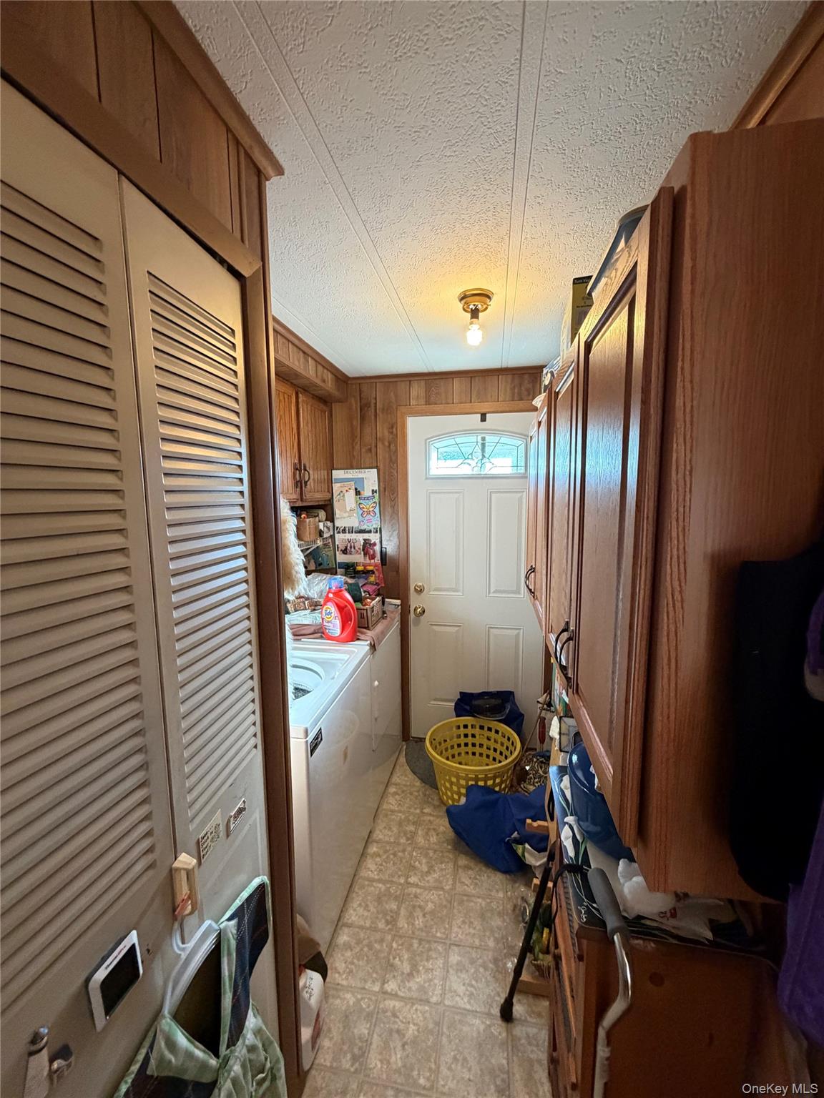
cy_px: 549
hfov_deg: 85.7
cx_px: 412
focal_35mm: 14
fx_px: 444
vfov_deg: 102.1
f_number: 2.2
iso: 500
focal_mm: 2.22
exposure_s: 1/60
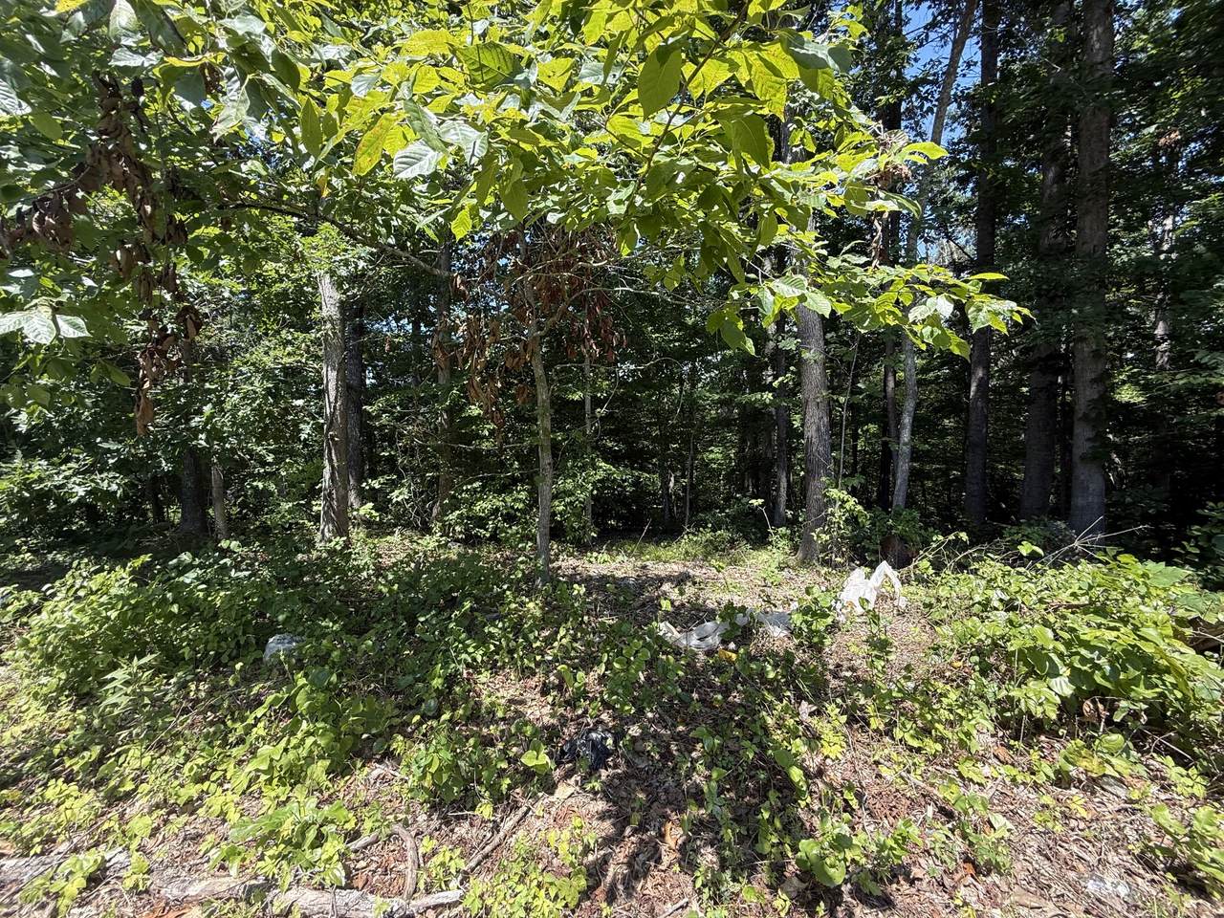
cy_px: 459
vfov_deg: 85.7
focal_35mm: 14
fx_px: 495
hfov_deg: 102.1
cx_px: 612
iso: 64
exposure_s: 1/318
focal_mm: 2.22
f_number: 2.2
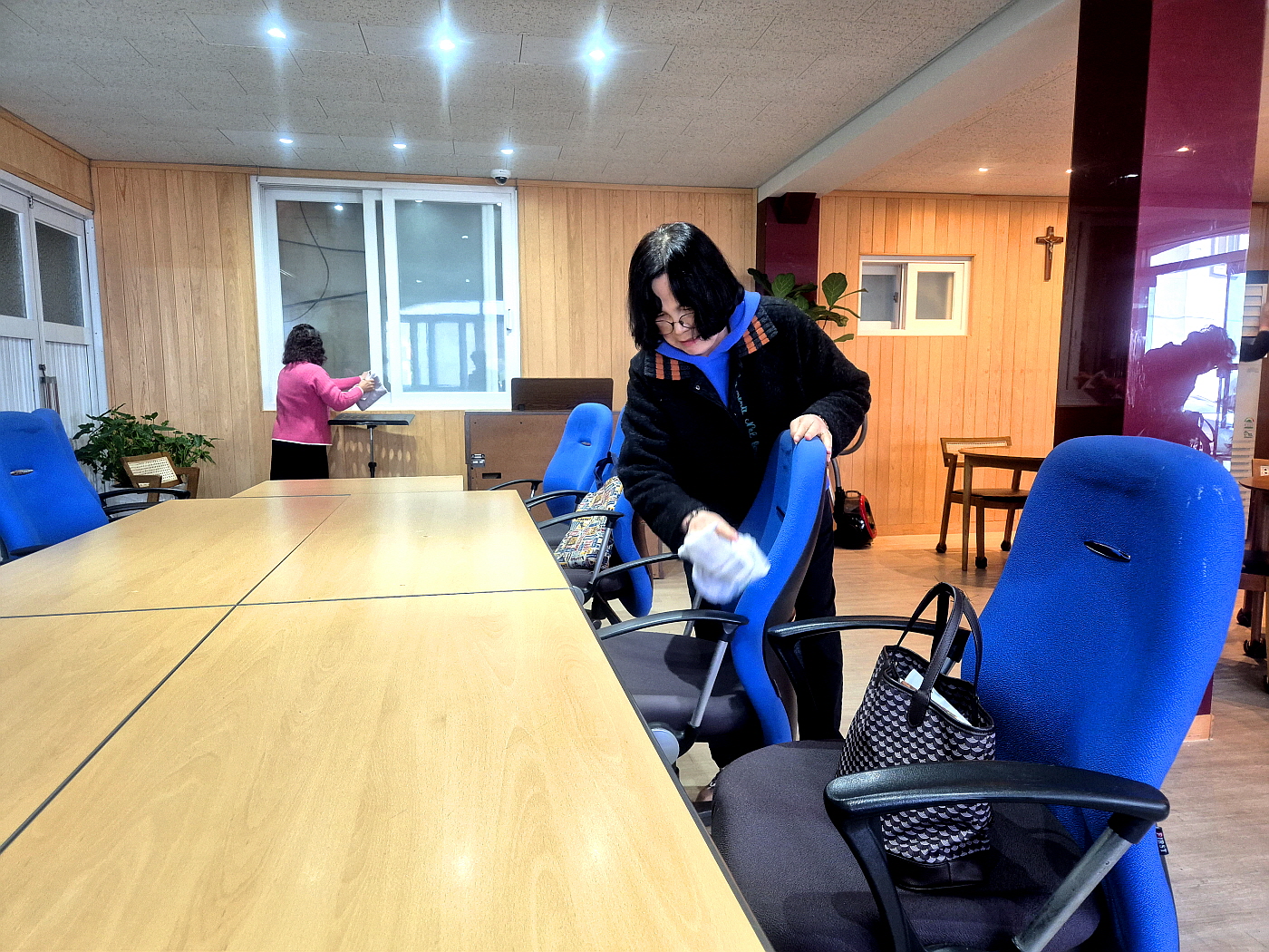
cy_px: 476
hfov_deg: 73.9
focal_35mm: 23
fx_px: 843
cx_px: 634
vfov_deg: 58.9
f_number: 1.8
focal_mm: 5.4
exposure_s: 1/120
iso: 400
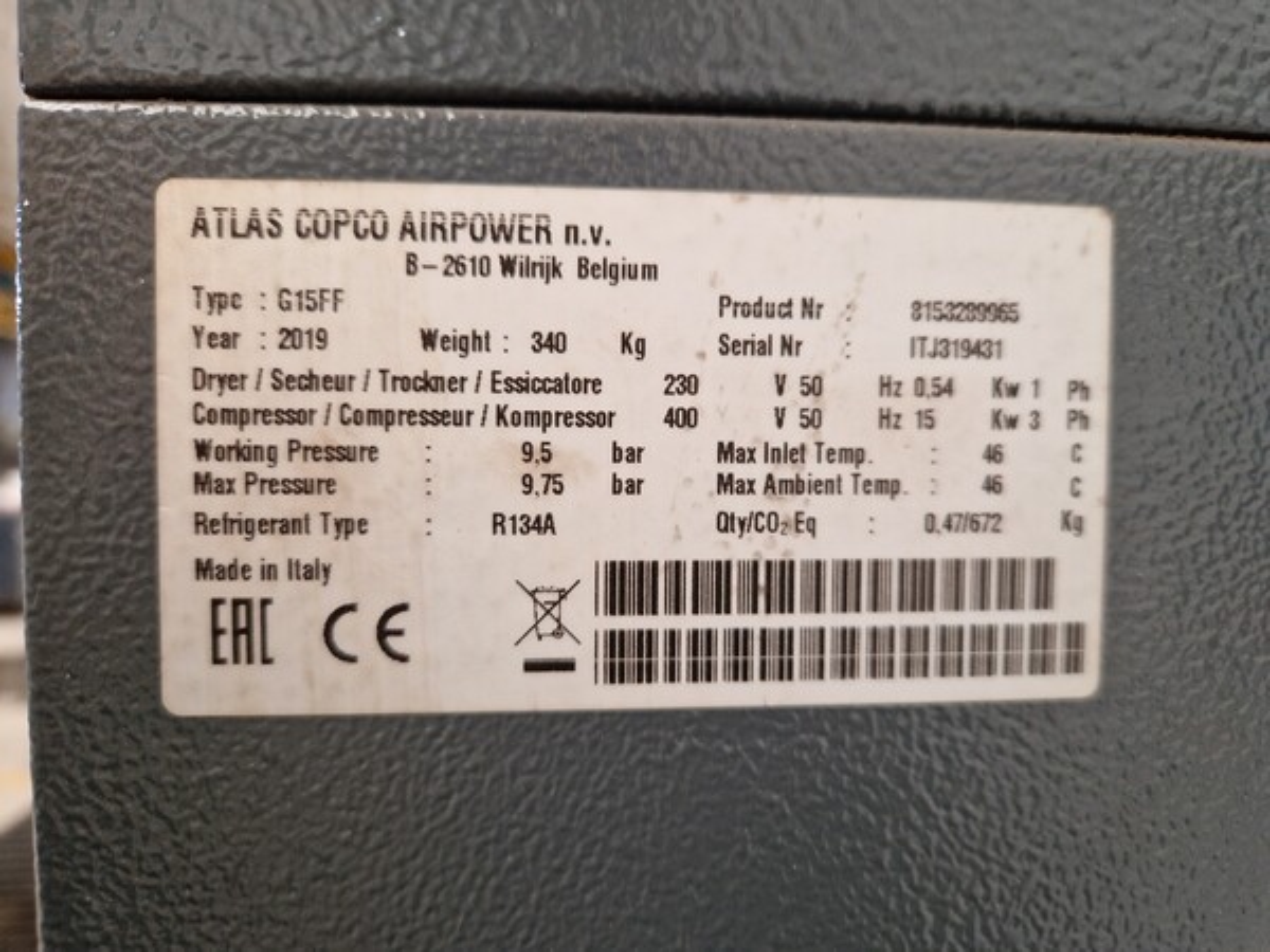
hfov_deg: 73.9
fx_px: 844
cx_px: 635
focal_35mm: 23
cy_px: 476
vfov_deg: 58.9
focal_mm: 5.4
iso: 50
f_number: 1.8
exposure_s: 1/100
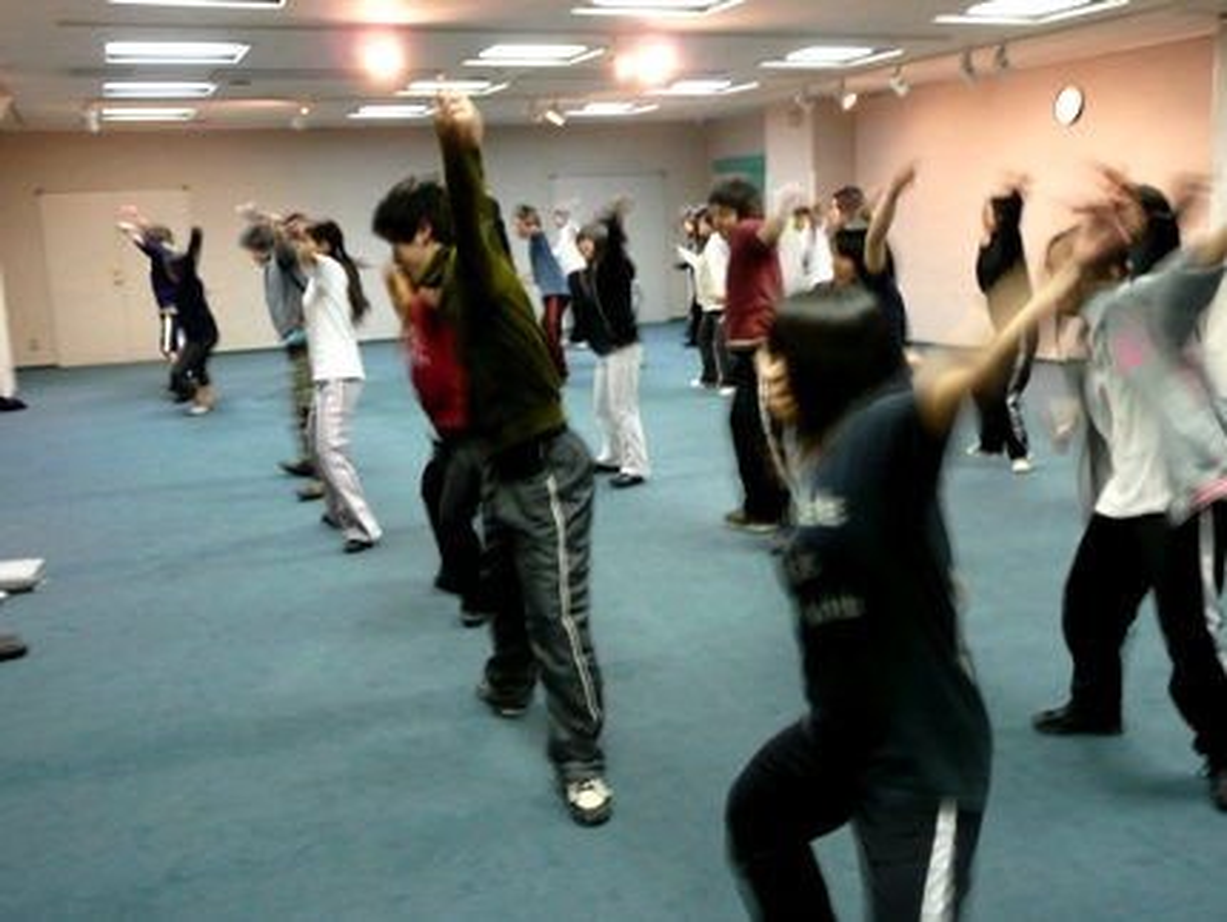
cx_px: 614
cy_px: 461
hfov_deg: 51.3
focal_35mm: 36
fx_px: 1277
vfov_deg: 39.7
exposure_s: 1/8
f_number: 3.7
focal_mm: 5.8
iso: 200
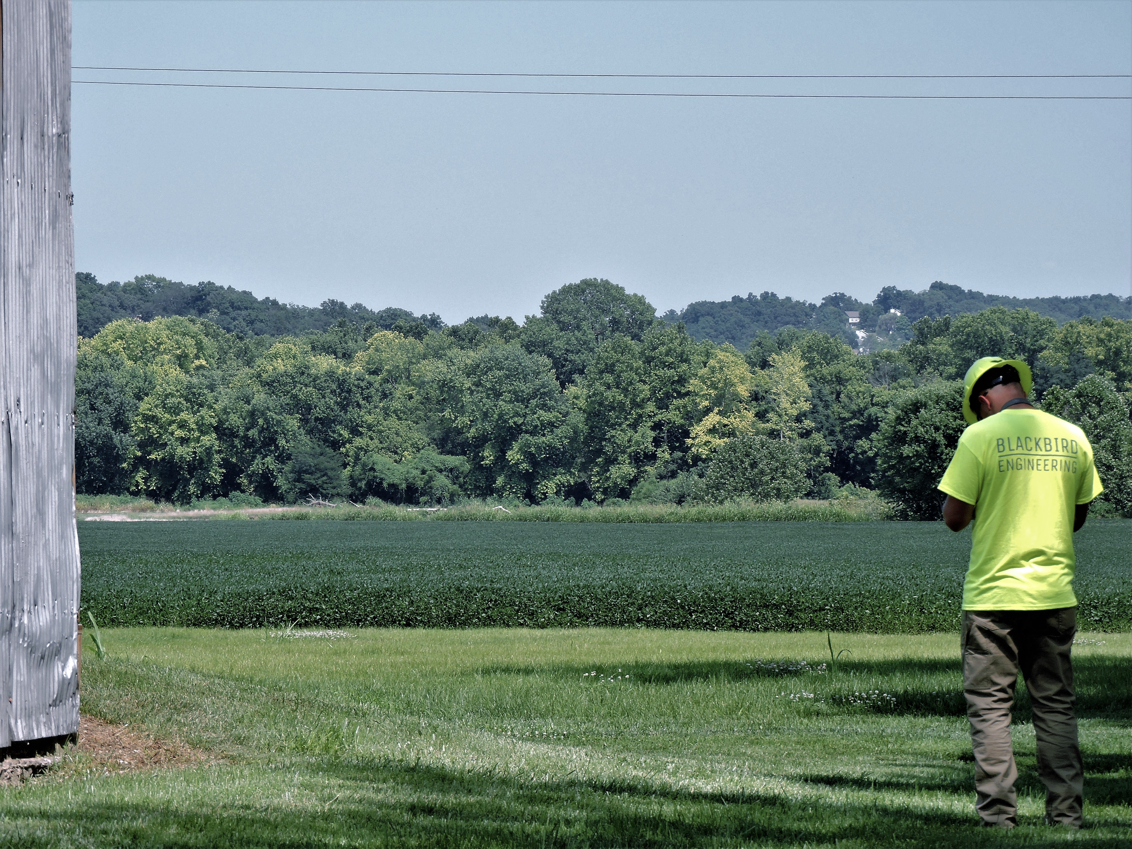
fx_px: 4905
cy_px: 424
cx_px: 566
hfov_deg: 13.2
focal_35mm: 150
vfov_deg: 9.9
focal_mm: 26.9
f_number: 5.2
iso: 100
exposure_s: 1/250
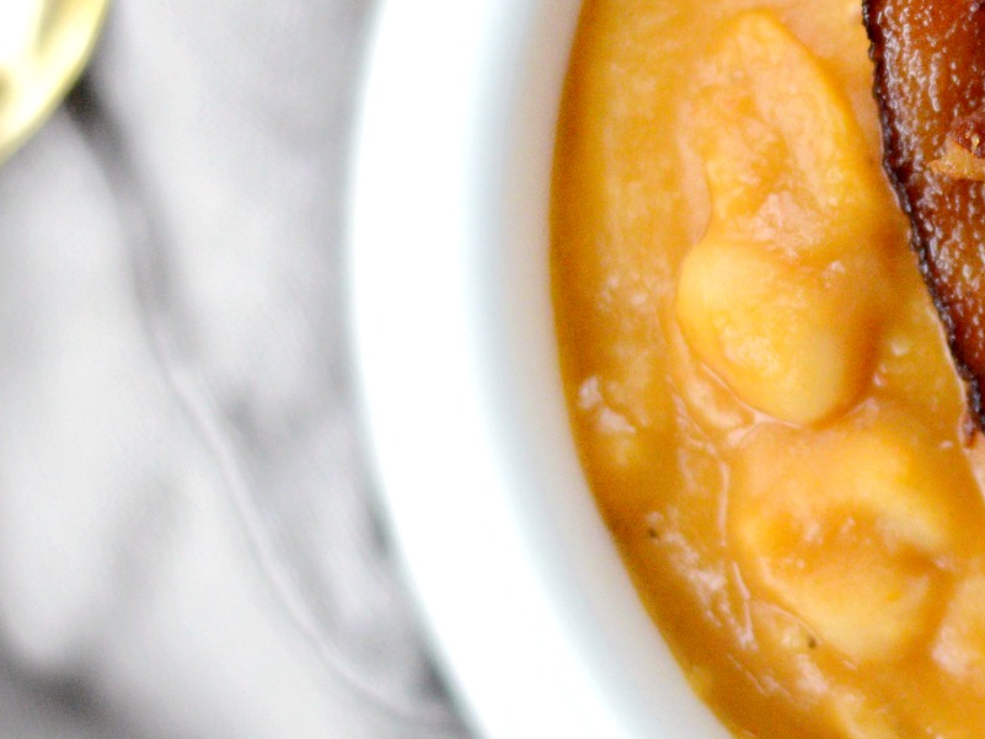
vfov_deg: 7.5
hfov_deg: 9.8
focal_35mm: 199
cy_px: 141
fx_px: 5663
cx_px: 1237
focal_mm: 50
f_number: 2.5
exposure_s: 1/800
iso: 1800
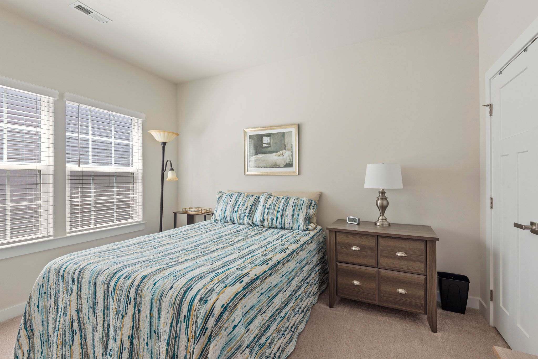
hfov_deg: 96.7
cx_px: 269
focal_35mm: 16
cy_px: 180
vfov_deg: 73.8
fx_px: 239
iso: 200
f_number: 11
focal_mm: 16
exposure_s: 1/2
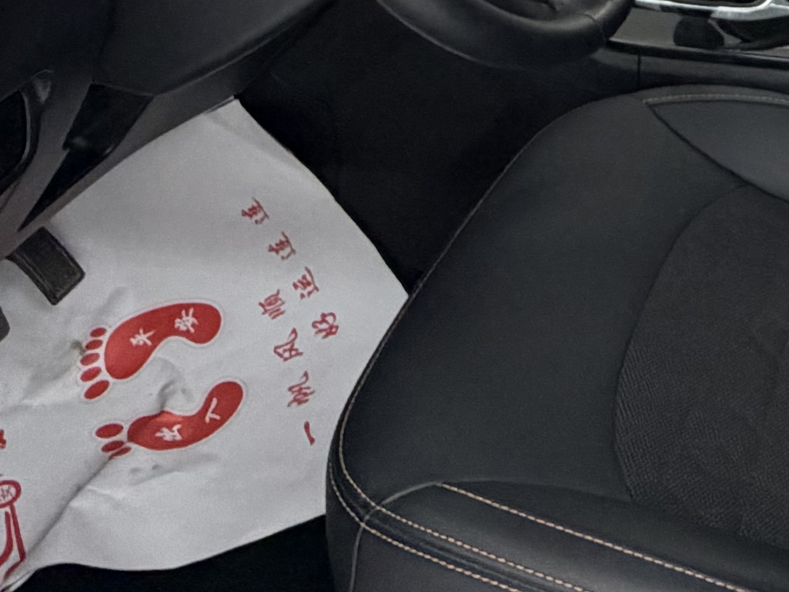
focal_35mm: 59
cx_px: 858
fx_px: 1345
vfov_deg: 22.2
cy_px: -182
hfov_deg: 29.6
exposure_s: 1/100
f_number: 2.2
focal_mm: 2.22
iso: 320
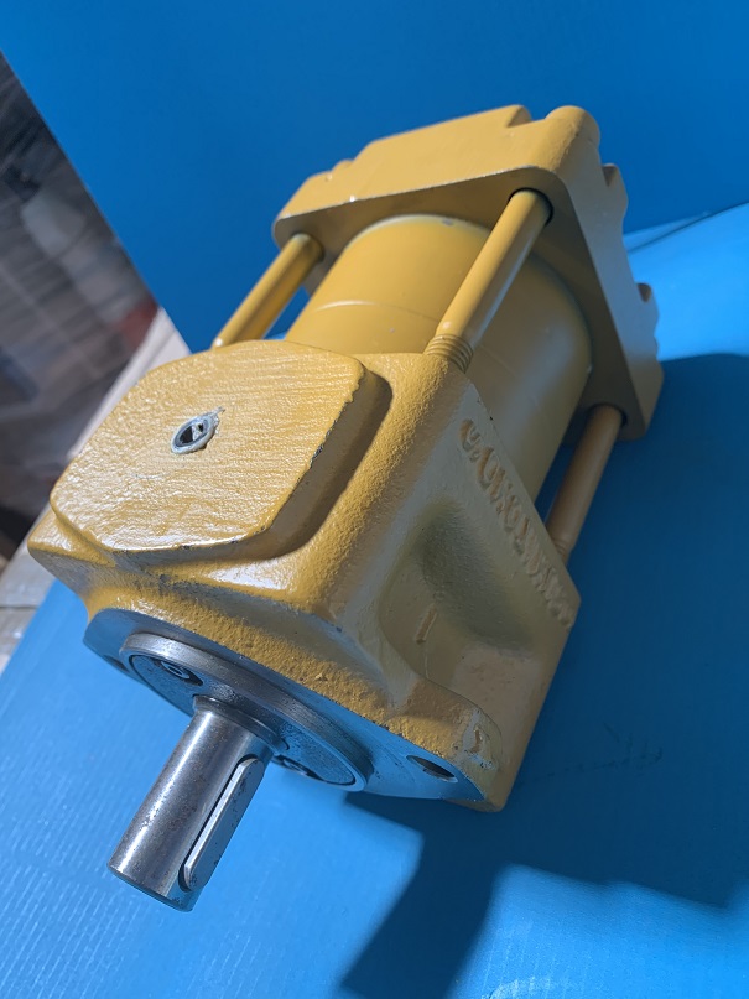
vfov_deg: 67.3
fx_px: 750
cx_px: 374
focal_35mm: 26
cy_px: 500
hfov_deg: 53.1
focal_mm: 4.25
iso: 100
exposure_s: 1/100
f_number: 1.8
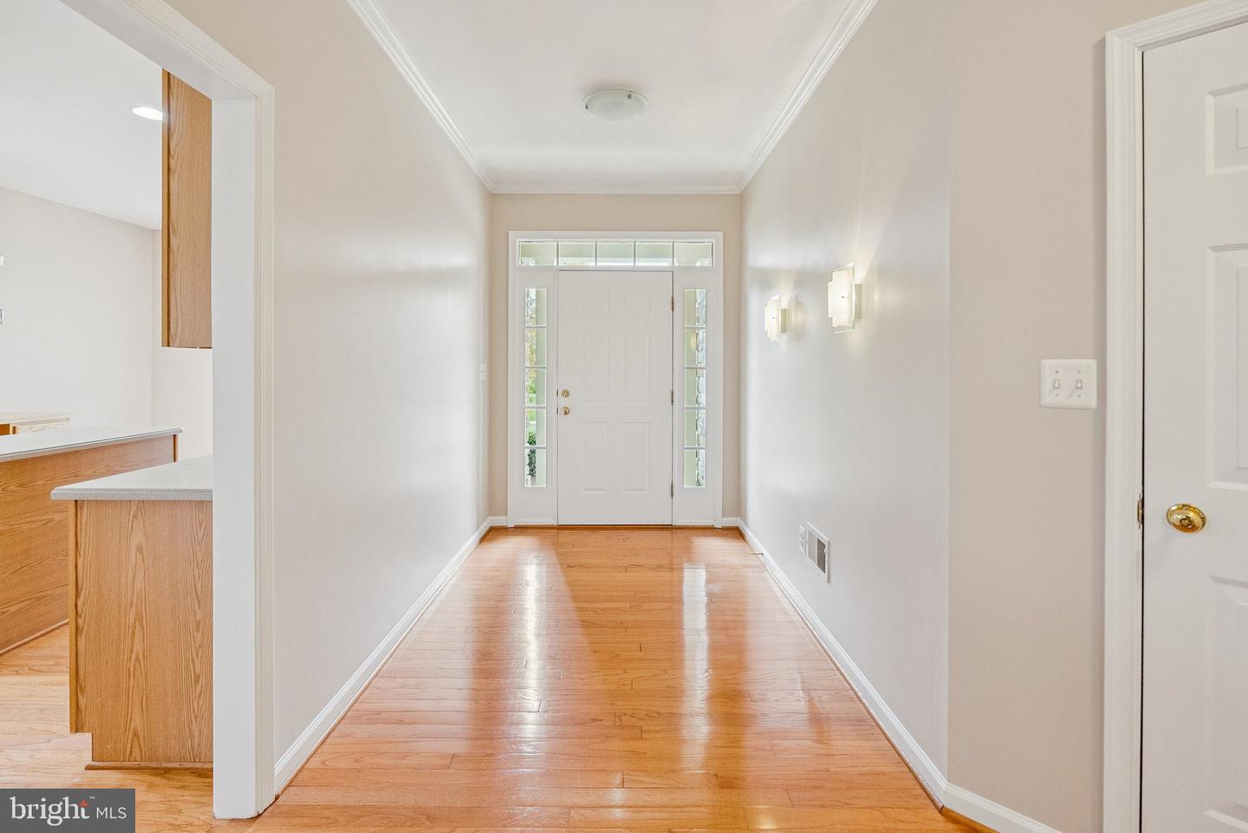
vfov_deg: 73.8
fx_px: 555
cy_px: 416
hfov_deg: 96.7
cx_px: 624
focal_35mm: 16
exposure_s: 1/125
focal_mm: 16
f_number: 4
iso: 2000
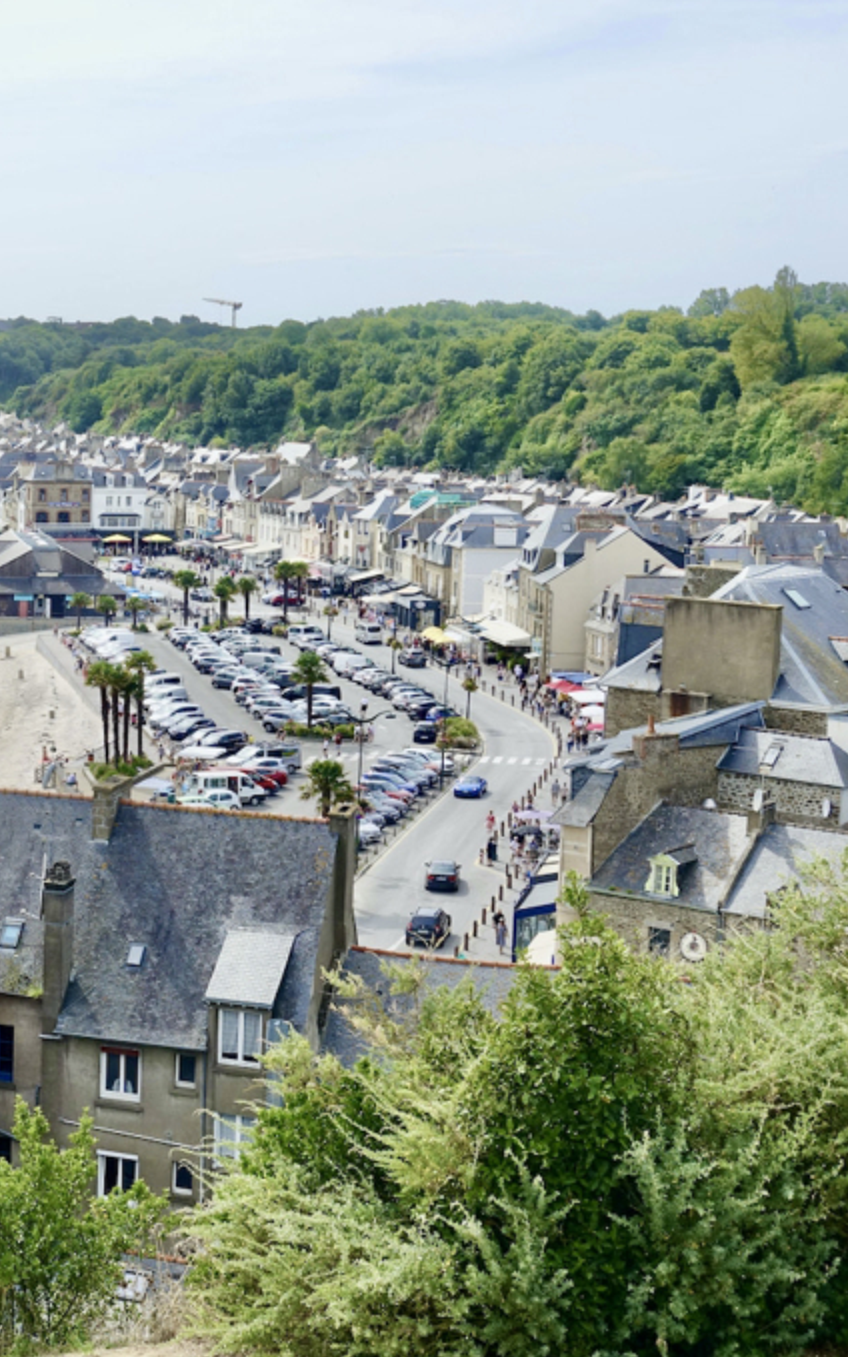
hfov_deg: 19.3
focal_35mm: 65
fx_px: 2402
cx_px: -44
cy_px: 684
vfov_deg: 31.5
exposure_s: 1/400
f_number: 5.6
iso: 125
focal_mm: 15.52
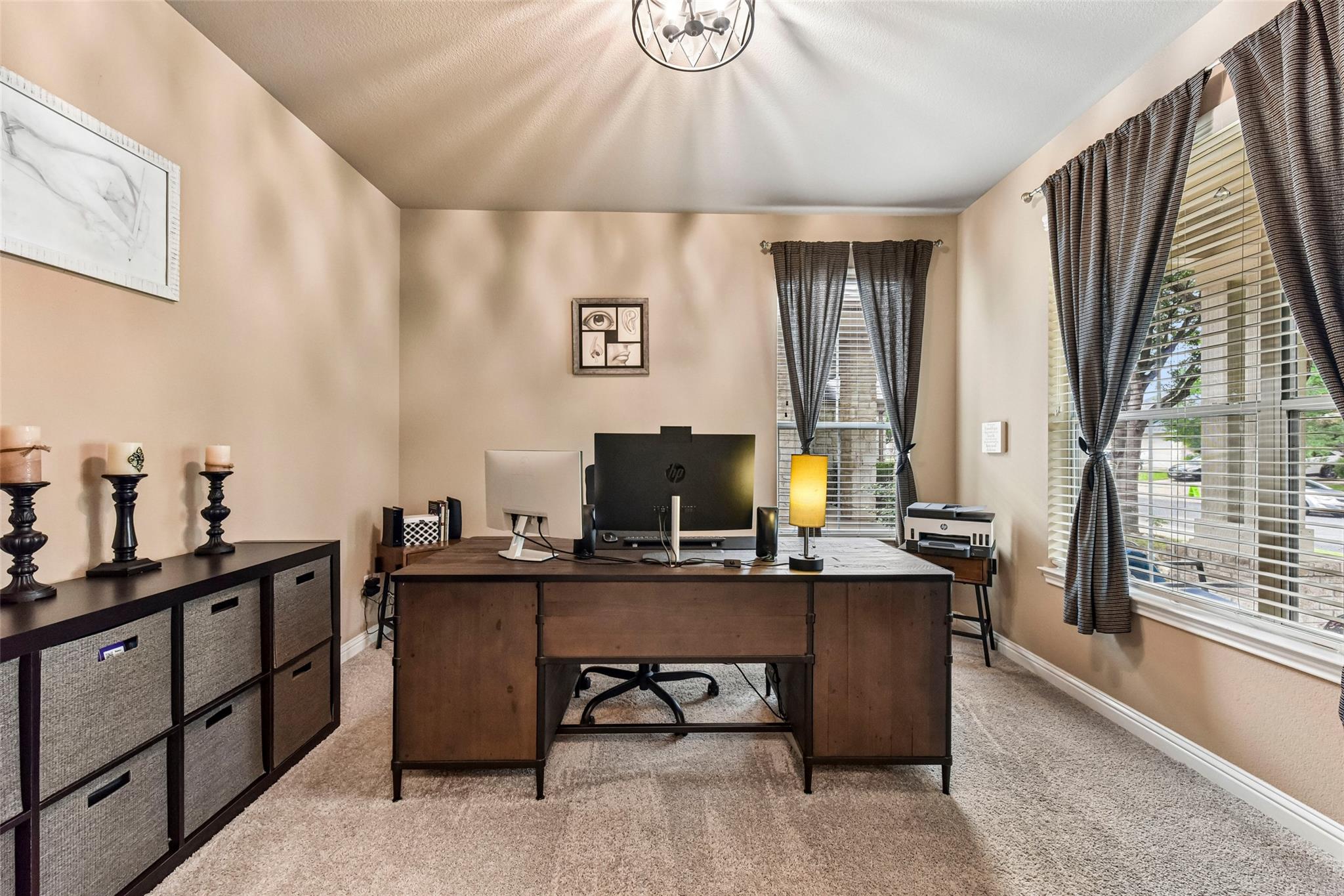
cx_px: 672
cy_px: 448
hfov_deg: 104.3
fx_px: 523
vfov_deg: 81.2
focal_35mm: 14
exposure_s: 1/15
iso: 1250
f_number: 8
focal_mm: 14
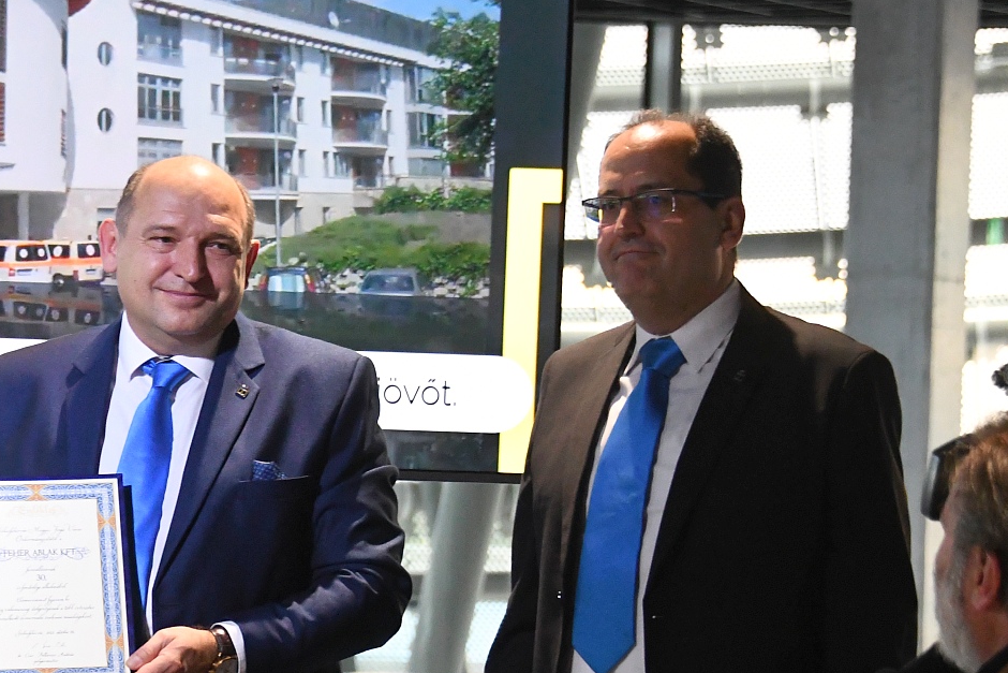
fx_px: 6581
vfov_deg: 5.8
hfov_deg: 8.7
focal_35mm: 235
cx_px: 198
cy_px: 467
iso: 5000
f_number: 5.3
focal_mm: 92
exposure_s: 1/160
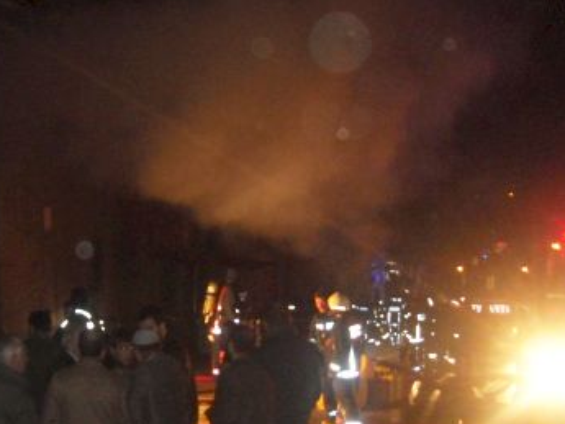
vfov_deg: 23.3
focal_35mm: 63
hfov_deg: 30.3
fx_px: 1029
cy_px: 208
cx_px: 162
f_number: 2.8
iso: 400
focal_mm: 6
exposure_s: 1/45
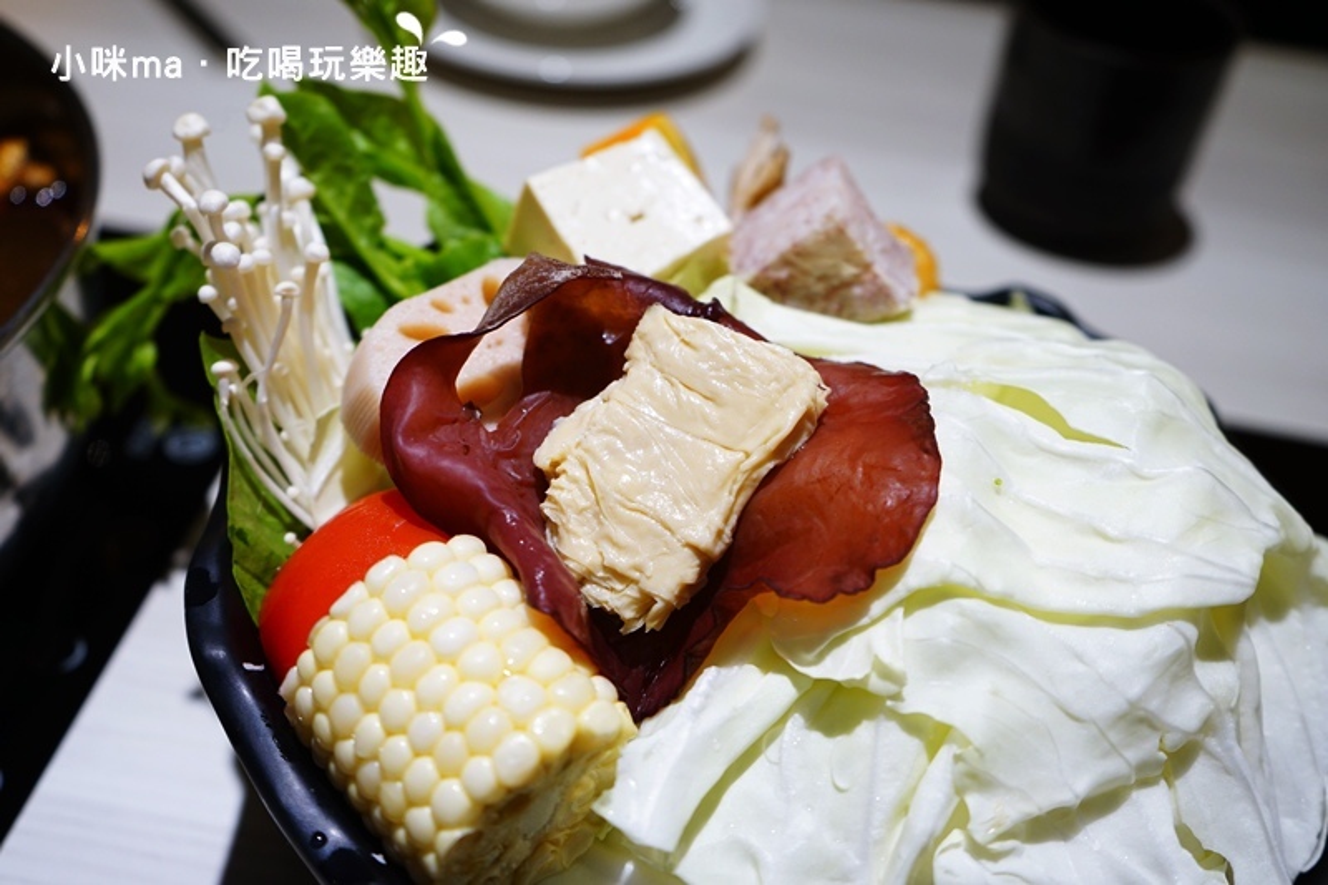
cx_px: 664
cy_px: 442
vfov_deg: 34.2
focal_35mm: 39
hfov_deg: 49.6
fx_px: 1438
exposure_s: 1/60
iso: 500
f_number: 4
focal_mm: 39
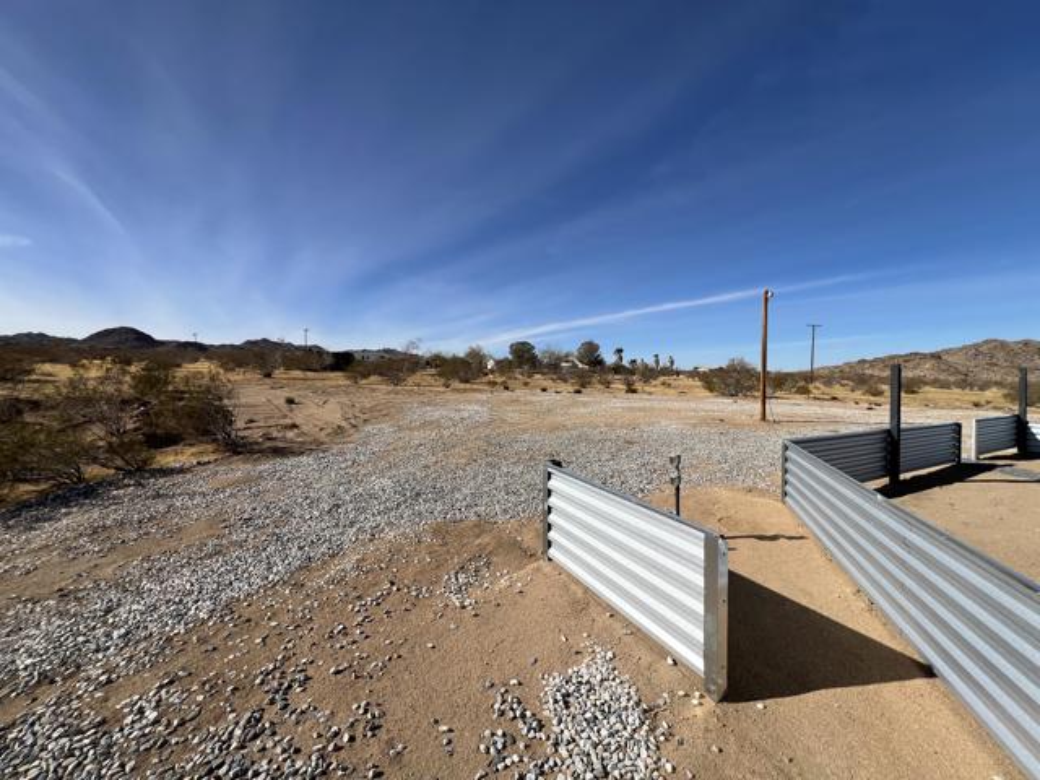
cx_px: 520
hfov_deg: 106.2
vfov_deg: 89.9
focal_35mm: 13
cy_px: 390
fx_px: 391
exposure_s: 1/3311
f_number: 1.8
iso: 32
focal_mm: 1.57
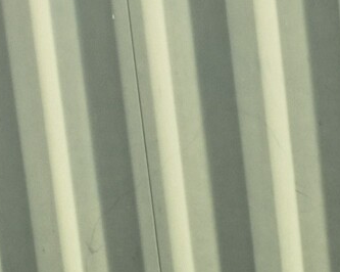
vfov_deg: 11.0
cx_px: 1014
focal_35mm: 135
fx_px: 1358
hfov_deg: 10.4
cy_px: 407
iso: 80
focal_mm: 5.4
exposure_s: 1/180
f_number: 1.8
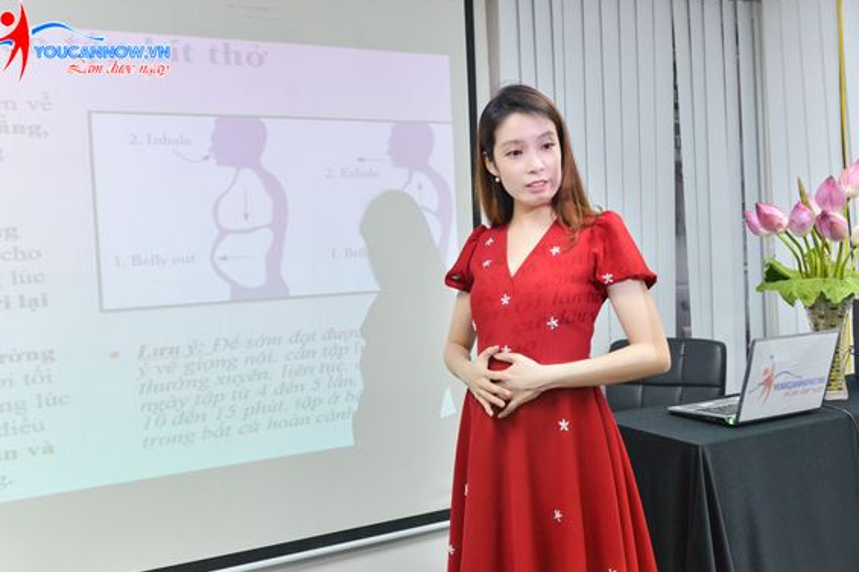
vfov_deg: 38.8
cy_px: 284
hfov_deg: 55.8
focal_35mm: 34
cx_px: 420
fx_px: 811
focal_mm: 32
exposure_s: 1/180
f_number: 4.8
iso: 1600
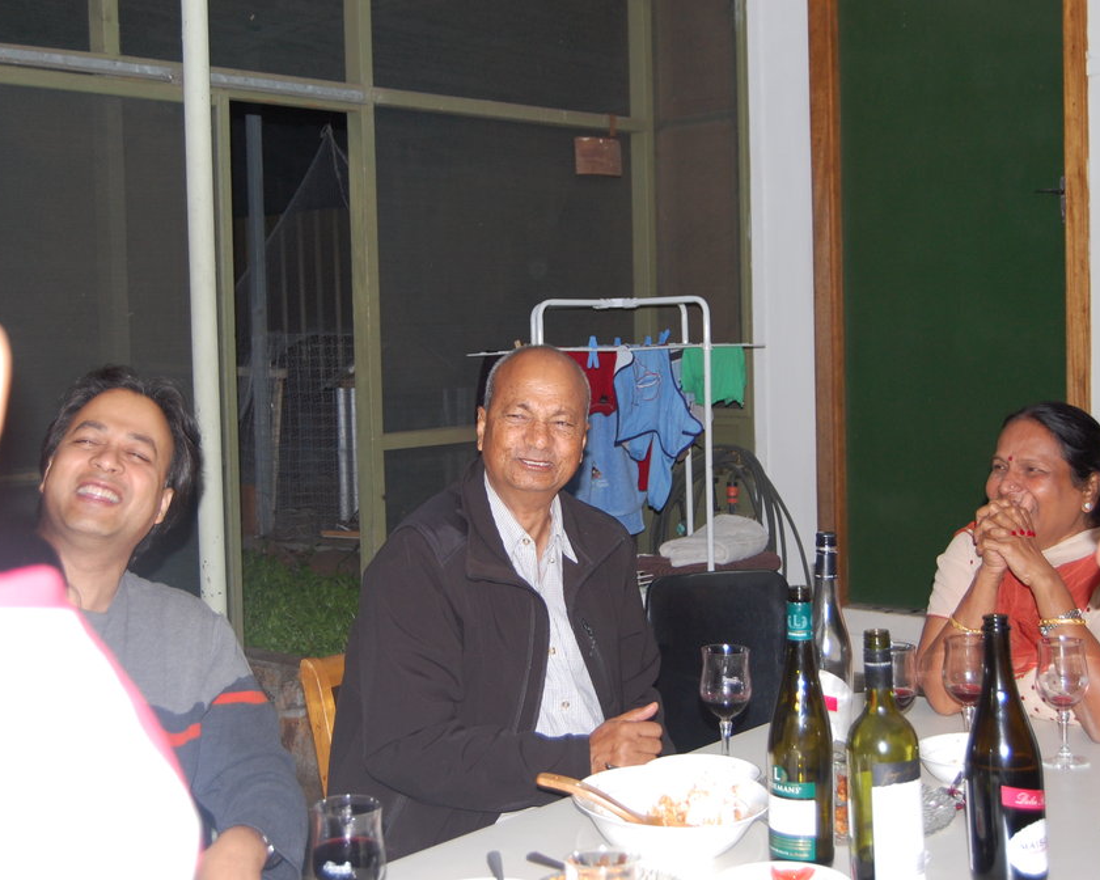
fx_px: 1563
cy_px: 435
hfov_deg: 38.8
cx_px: 547
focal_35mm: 48
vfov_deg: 31.5
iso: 400
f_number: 4.2
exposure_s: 1/60
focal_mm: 28
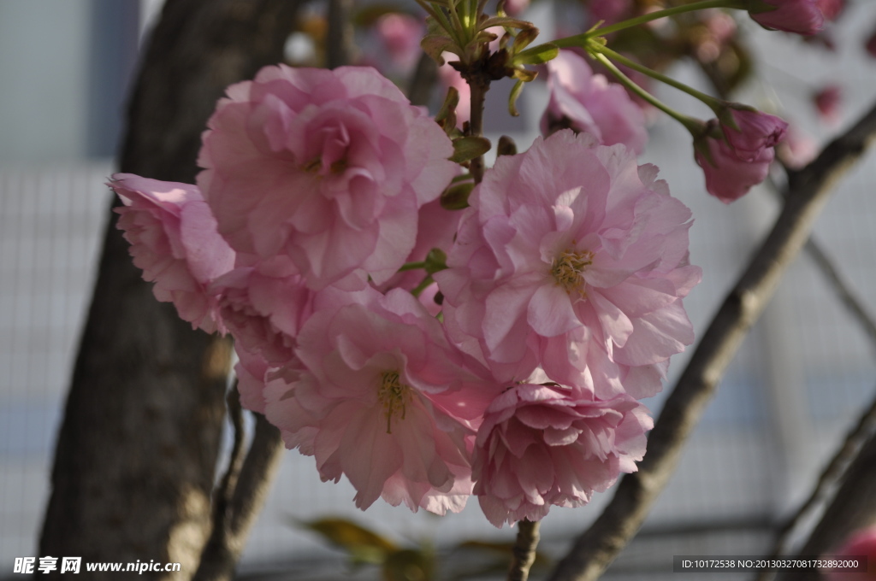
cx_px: 438
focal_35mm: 82
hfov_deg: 24.6
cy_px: 290
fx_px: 2005
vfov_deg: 16.5
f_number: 6.3
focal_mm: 55
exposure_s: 1/160
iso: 200
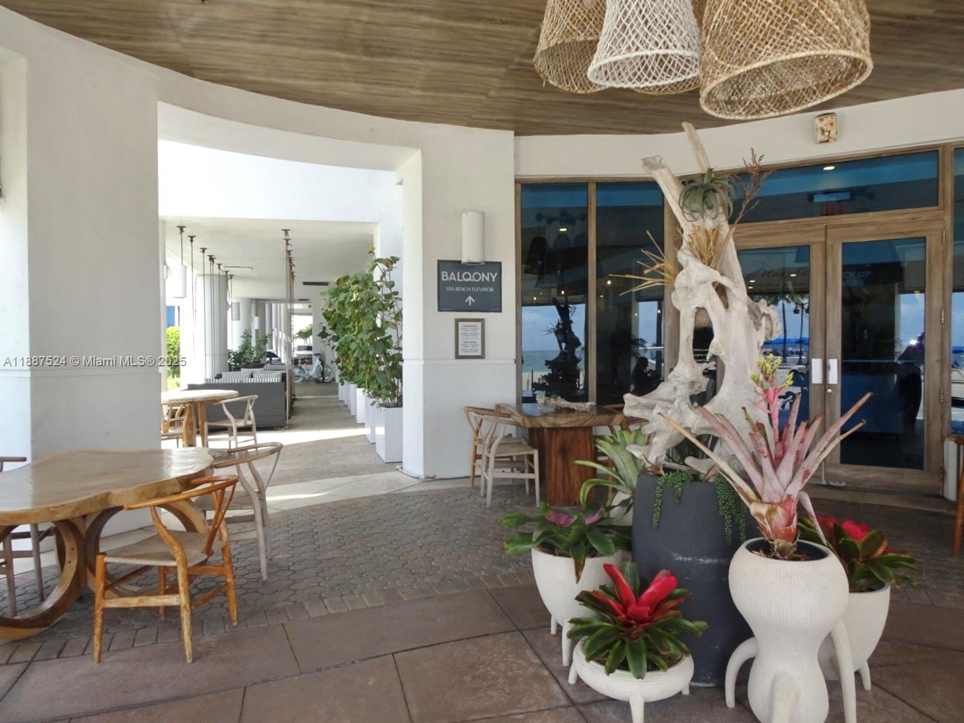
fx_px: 668
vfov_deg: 56.8
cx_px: 482
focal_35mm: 24
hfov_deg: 71.6
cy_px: 362
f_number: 3.5
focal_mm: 4.1
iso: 80
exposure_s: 1/200
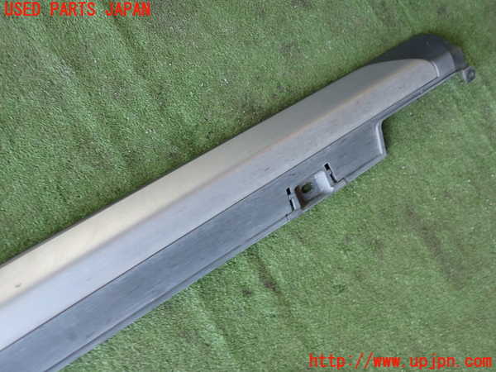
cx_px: 248
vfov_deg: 46.8
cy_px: 186
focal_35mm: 30
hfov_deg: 60.0
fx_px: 430
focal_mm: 5.4
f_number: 2.3
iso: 200
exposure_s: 1/60
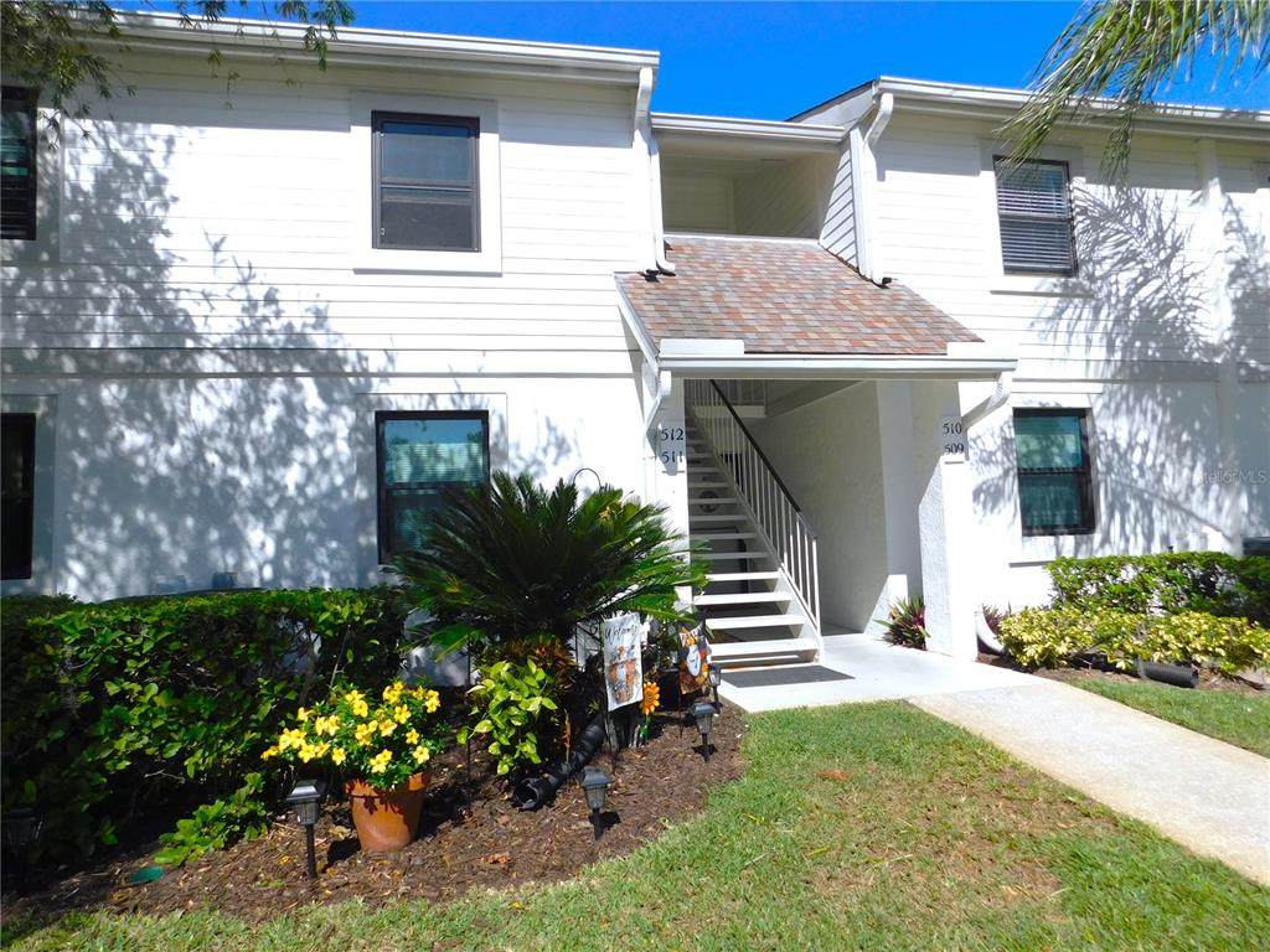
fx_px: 844
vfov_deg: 58.9
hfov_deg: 73.9
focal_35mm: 23
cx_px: 635
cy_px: 476
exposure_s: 1/500
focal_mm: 4
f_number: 6
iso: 125
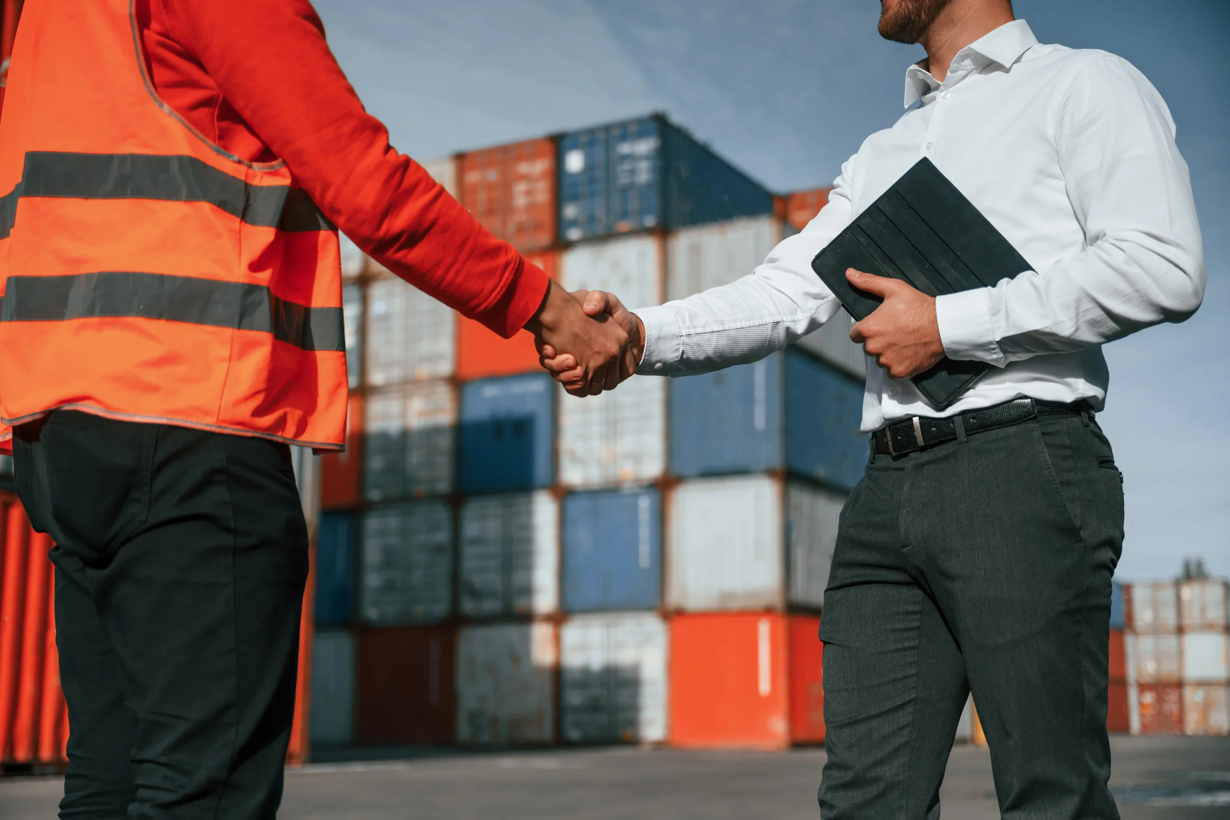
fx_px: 1606
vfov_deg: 28.7
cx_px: 615
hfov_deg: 41.9
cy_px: 410
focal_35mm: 47
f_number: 2.8
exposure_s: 1/8000
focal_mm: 47
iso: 160
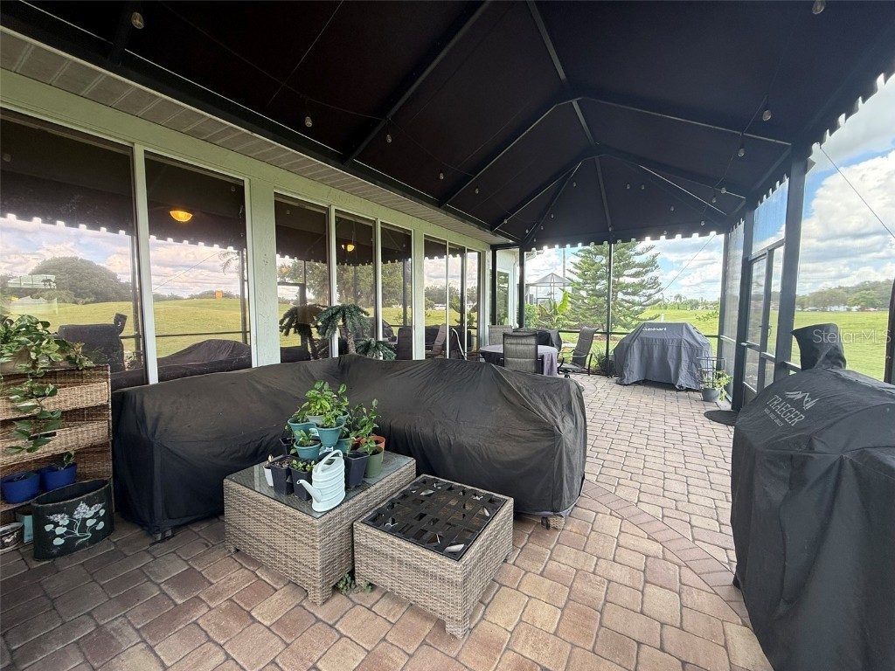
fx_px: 362
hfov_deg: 102.1
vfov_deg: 85.7
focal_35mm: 14
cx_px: 448
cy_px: 336
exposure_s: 1/99
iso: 80
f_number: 2.2
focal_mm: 2.22
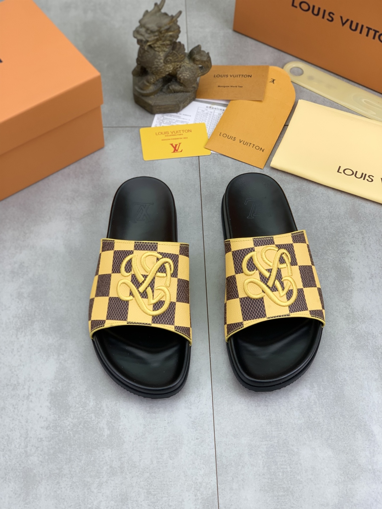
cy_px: 254
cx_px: 191
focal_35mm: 52
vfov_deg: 36.8
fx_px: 765
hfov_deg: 28.0
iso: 20
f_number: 2.4
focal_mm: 6
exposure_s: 1/100
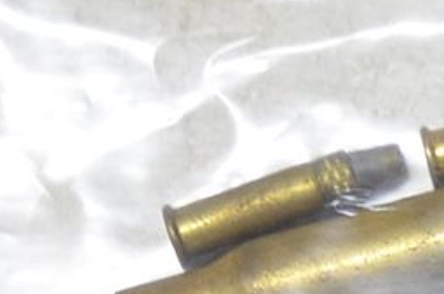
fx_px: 2979
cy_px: 18
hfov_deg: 8.3
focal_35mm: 242
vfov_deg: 5.6
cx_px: 700
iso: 640
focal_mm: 24
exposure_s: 1/100
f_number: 4.5
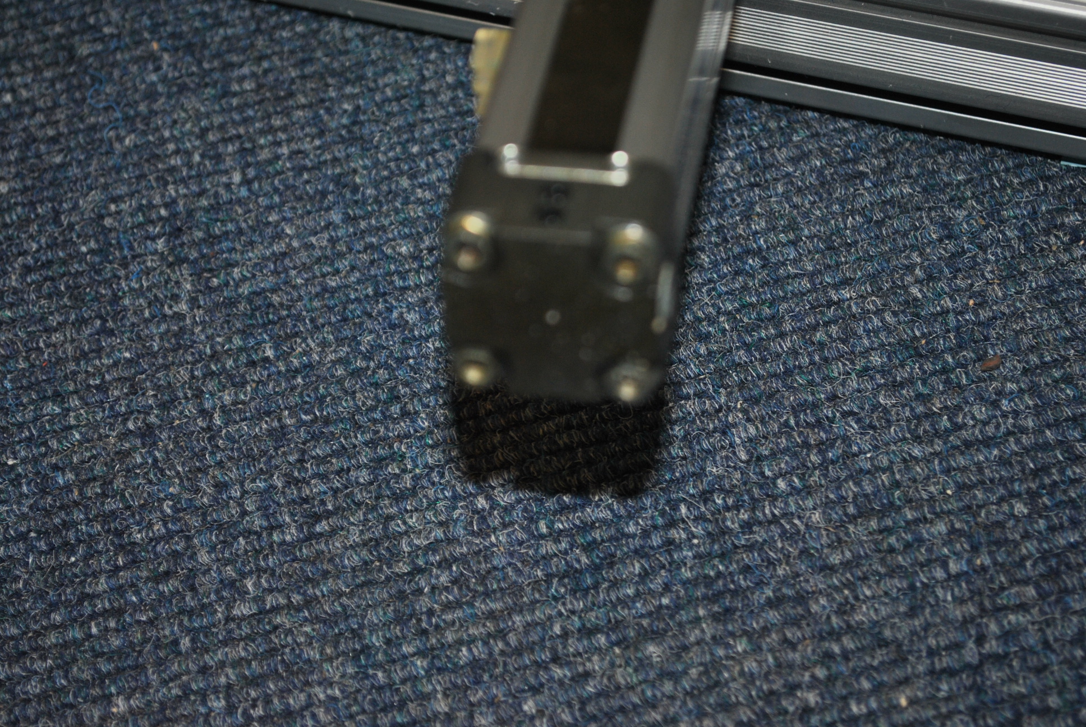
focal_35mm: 82
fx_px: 2492
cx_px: 543
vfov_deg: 16.6
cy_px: 364
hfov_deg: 24.6
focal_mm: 55
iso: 200
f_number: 5.6
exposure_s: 1/60
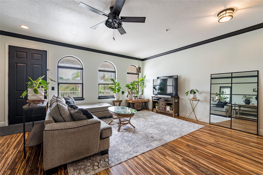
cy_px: 88
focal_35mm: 15
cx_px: 132
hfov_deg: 100.5
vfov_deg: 77.2
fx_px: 109
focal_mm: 15
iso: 250
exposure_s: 1/80
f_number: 8
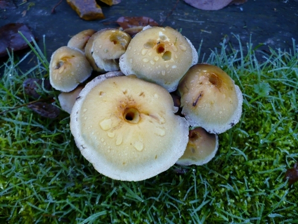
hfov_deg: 50.1
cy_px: 112
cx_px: 149
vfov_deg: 38.7
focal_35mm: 37
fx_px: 319
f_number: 2.8
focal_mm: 6.1
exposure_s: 1/100
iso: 100
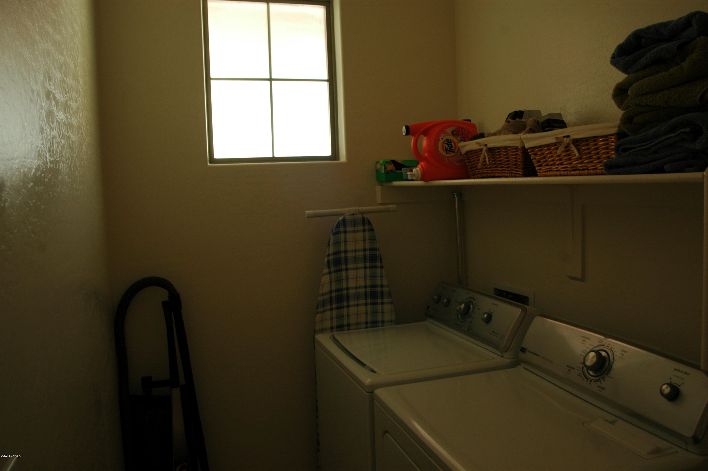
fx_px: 590
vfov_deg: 43.5
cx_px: 354
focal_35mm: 30
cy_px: 236
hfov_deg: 62.0
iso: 200
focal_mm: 20
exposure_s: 1/15
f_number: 6.3
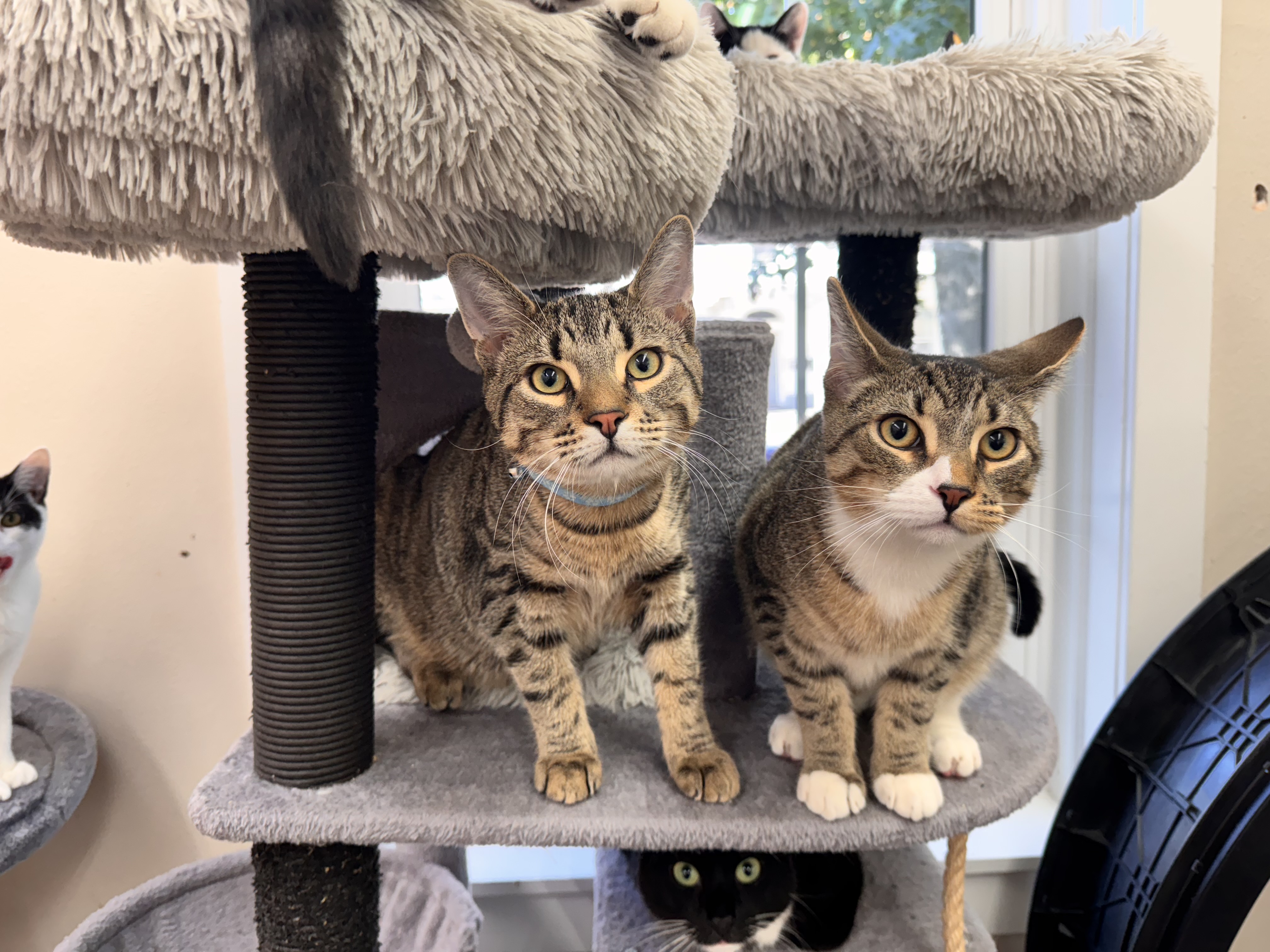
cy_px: 476
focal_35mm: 24
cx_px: 635
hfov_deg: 71.6
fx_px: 881
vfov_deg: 56.8
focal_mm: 6.76
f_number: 1.78
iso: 200
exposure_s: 1/120
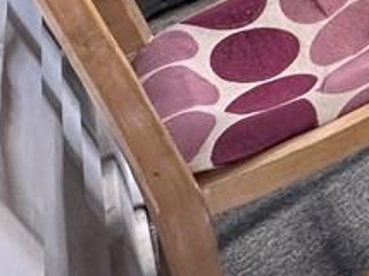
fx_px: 713
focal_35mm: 67
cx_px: 767
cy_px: -288
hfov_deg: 17.9
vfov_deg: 16.3
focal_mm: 2.22
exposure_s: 1/99
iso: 160
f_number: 2.2
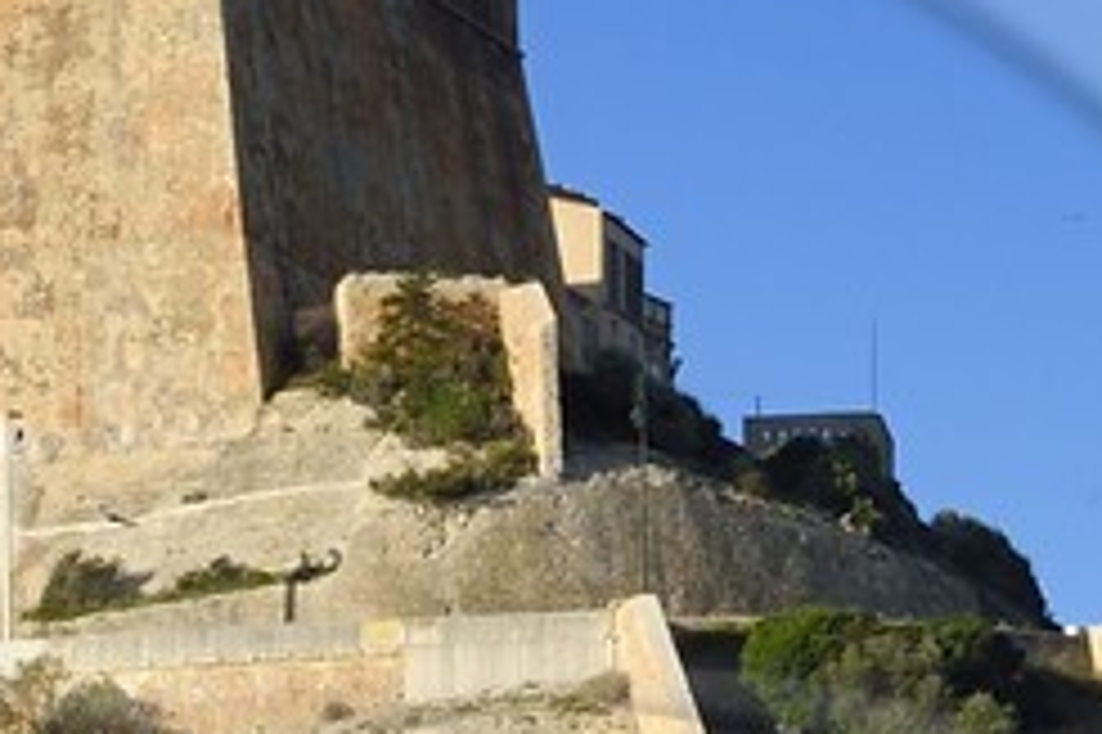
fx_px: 7586
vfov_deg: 5.4
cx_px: 54
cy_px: 1418
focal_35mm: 248
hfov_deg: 8.3
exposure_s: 1/250
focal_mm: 38
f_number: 11
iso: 200
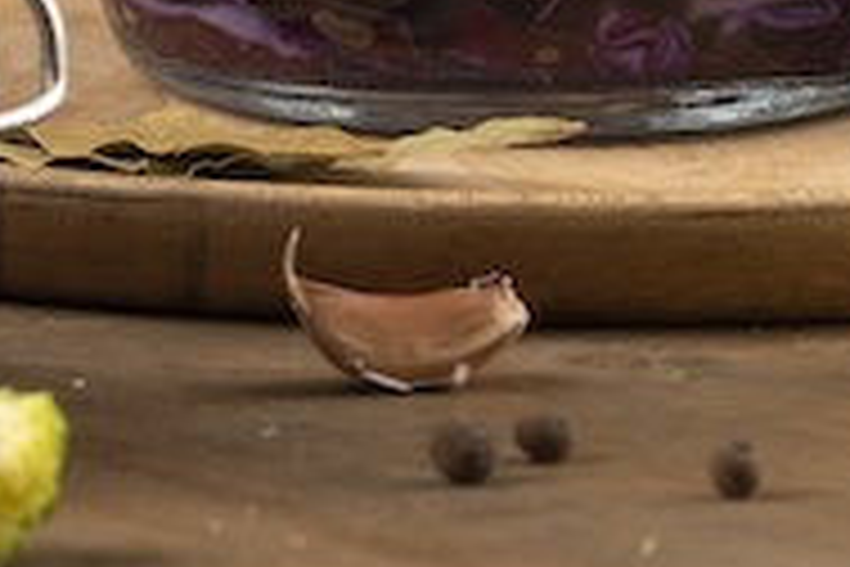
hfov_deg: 3.4
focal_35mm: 612
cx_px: 81
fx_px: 14449
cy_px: -968
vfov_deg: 2.2
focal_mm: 105
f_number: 9
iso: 100
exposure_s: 1/100
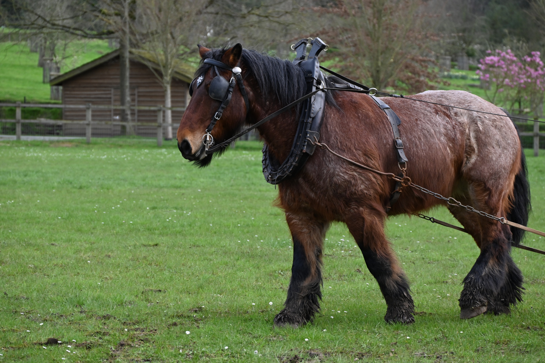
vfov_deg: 9.8
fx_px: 2120
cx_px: 272
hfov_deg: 14.6
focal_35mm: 140
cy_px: 182
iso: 400
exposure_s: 1/500
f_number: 6.3
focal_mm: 140
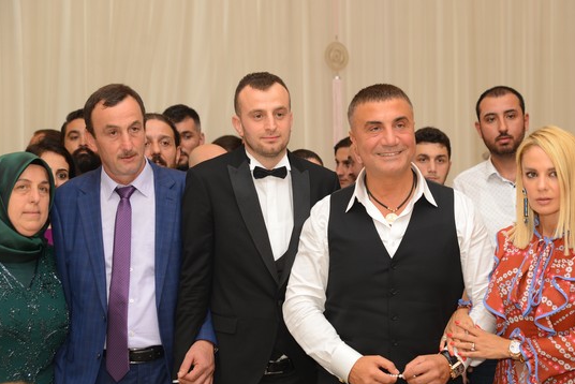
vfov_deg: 19.5
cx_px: 339
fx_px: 1119
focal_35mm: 70
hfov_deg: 28.8
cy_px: 221
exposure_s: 1/100
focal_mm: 56
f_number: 5
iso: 400
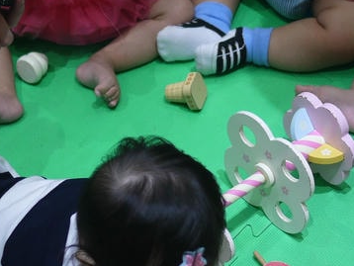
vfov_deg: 11.1
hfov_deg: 14.7
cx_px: 215
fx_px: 1371
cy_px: 166
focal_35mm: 134
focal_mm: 20
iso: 160
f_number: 1.7
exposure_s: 1/80
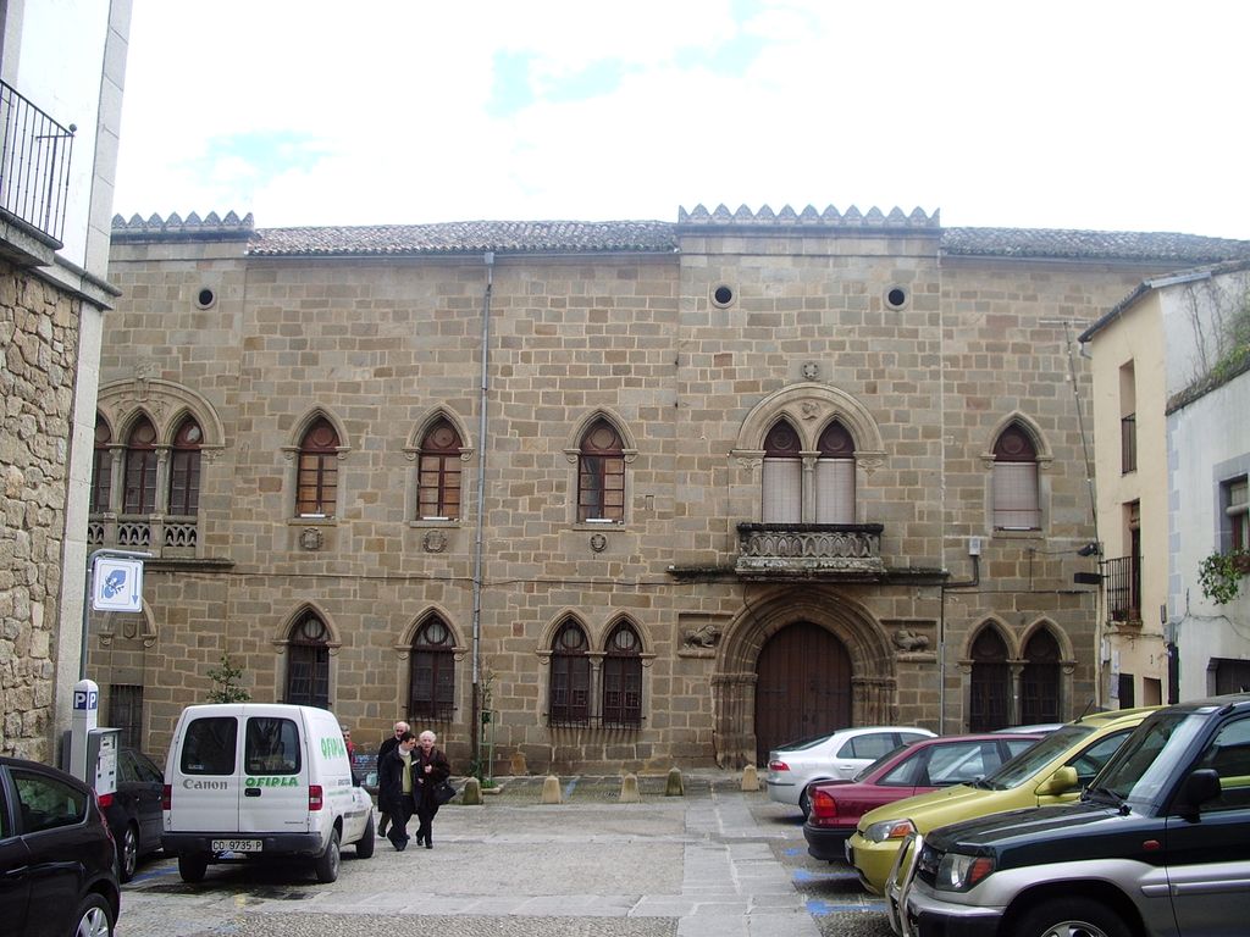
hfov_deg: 52.6
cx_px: 625
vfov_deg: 40.7
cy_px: 468
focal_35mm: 35
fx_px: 1264
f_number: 4.3
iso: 50
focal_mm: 5.8
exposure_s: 1/160
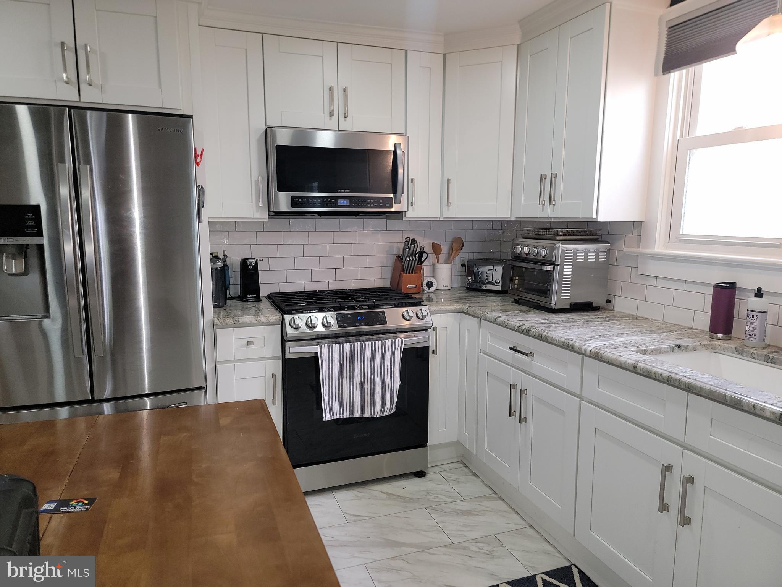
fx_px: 542
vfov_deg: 56.8
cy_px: 294
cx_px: 391
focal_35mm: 24
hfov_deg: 71.6
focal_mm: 6.7
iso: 100
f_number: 1.8
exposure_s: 1/60
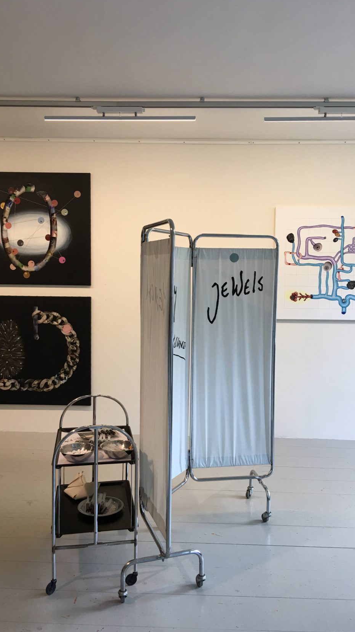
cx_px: 188
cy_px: 316
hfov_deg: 36.7
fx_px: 536
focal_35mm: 32
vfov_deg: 61.0
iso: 25
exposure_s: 1/33
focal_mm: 4.15
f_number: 2.2
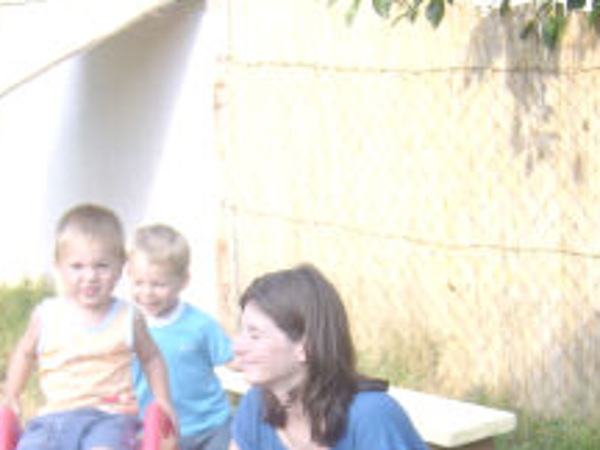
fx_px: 1525
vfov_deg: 16.5
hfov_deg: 22.1
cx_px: 186
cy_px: 426
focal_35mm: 88
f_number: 2.7
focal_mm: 9.86
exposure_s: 1/84
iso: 71
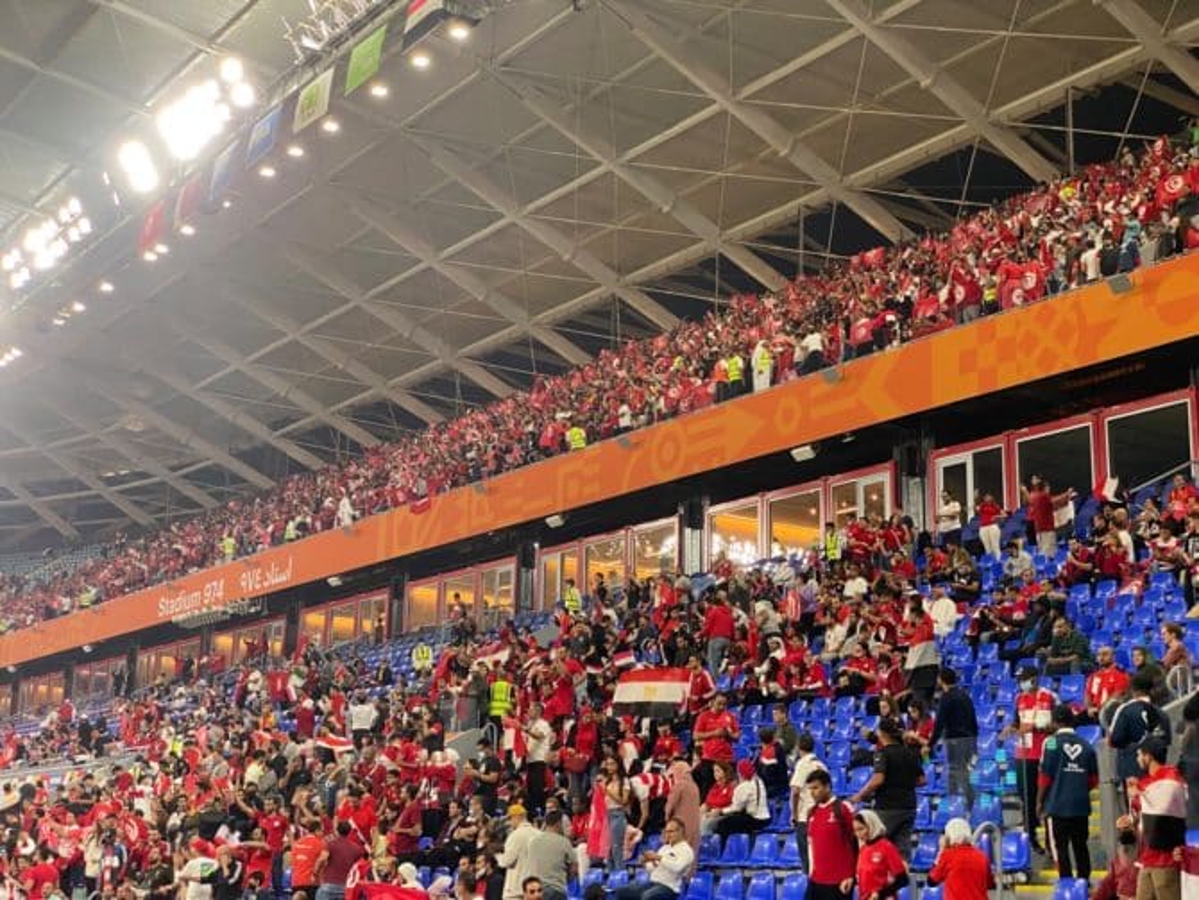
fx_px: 1802
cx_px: 600
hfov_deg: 36.8
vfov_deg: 28.1
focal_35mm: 52
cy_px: 450
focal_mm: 6
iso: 160
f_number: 2
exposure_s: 1/105
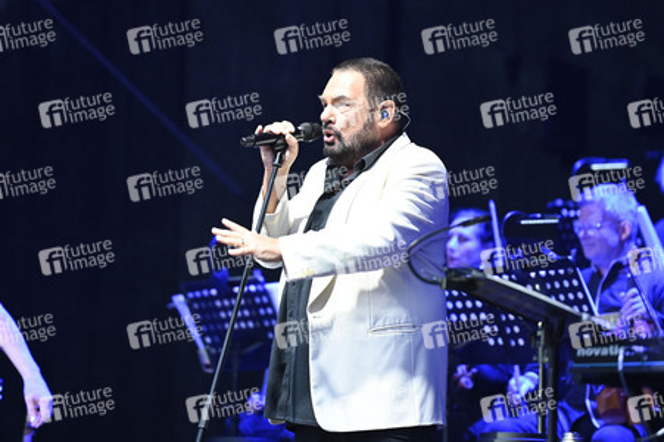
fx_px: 3686
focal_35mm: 200
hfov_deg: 10.3
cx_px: 332
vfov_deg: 6.9
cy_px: 221
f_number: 2.8
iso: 3200
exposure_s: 1/125
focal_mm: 200
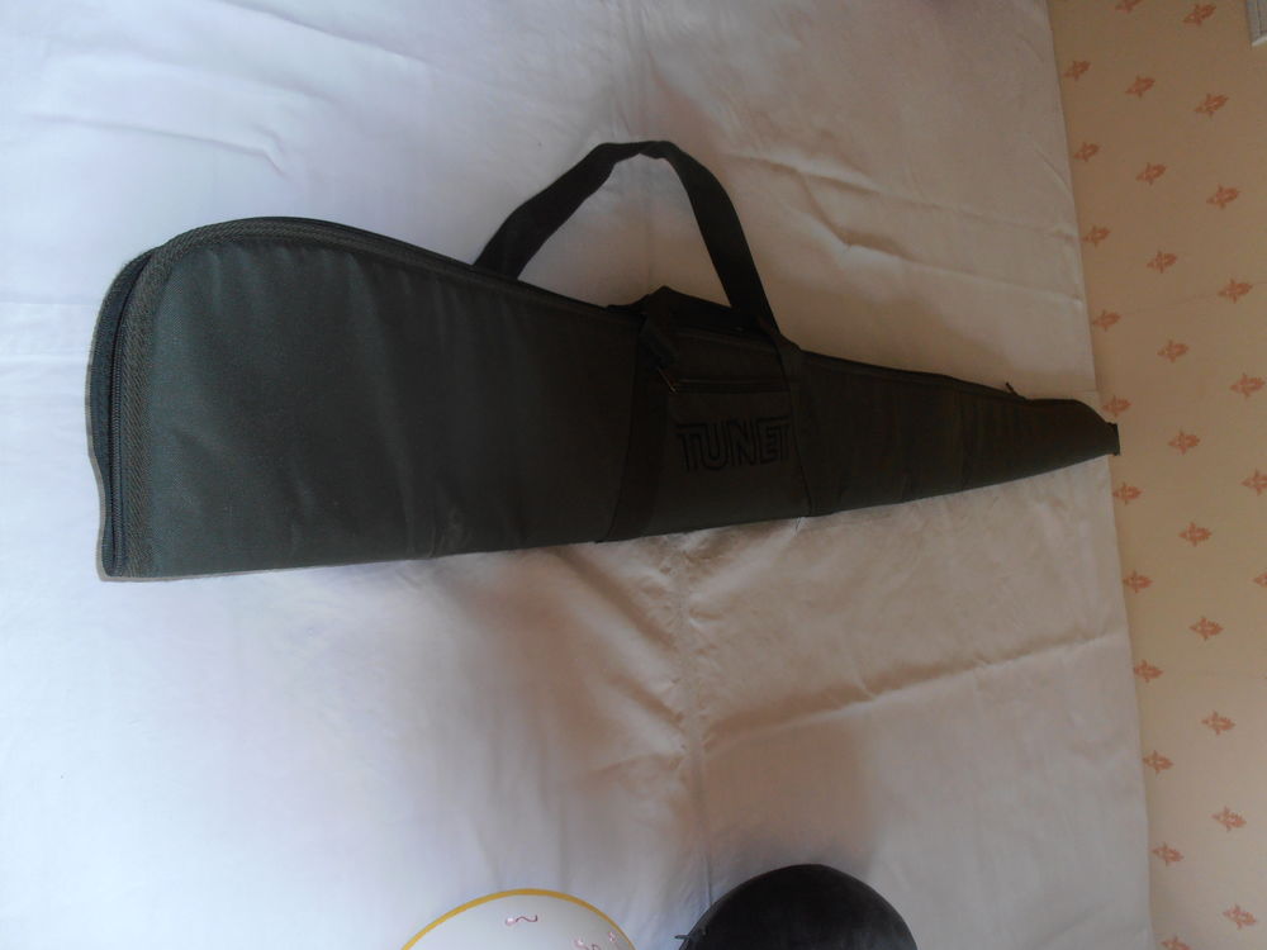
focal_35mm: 24
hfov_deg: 71.6
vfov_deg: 56.8
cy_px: 475
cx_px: 634
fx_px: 878
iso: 125
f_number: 3
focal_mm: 4.2
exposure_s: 1/30
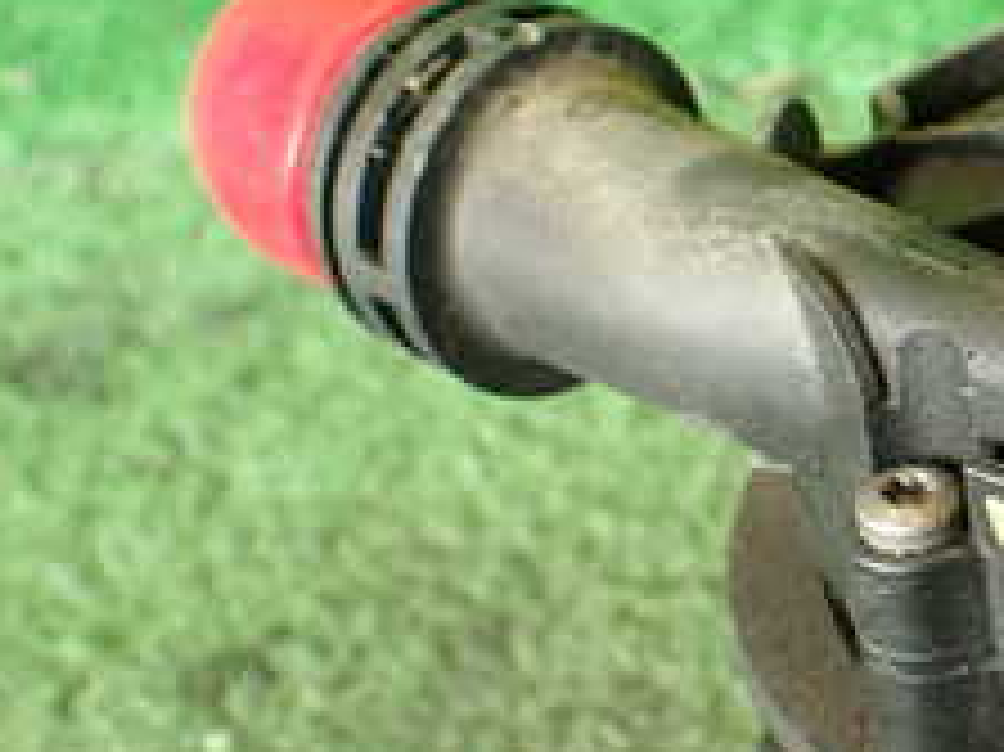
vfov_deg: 17.1
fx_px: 2493
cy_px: 459
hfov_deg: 21.6
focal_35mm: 86
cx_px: 1094
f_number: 2.4
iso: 200
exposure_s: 1/50
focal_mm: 5.79
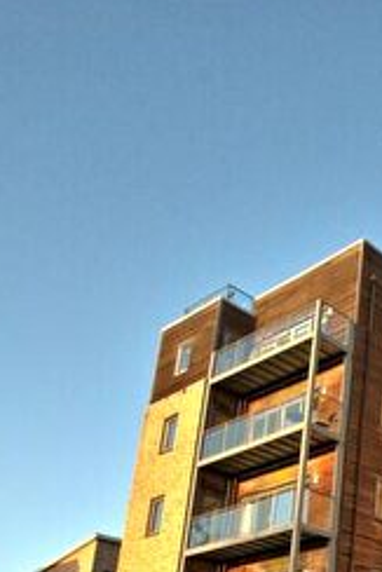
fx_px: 683
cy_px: 520
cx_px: 520
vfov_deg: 41.6
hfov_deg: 25.8
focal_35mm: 43
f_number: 9
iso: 400
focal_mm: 10
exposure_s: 1/100
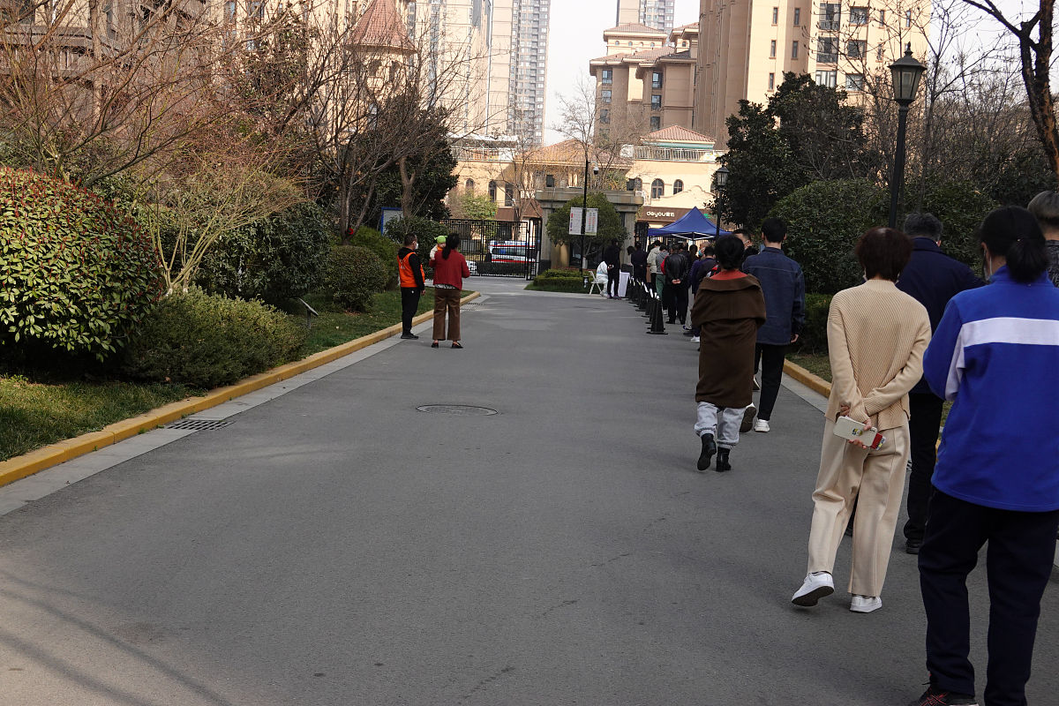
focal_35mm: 55
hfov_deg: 36.2
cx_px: 530
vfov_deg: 24.6
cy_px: 353
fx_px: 1618
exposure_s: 1/1000
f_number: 4.5
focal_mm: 20.26
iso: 320
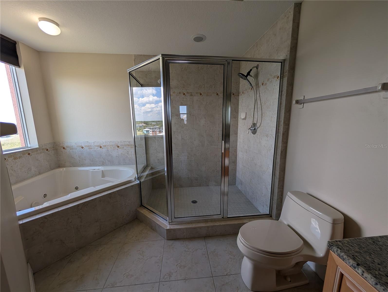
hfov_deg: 110.5
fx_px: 135
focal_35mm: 12
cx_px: 194
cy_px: 146
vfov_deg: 94.6
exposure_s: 1/283
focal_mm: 2.02
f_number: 1.7
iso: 74
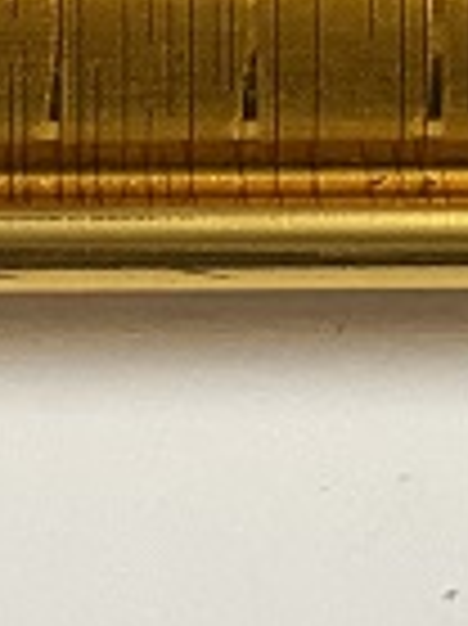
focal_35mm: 300
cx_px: -423
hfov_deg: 4.9
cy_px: -1090
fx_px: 5416
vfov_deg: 6.2
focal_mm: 6
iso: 160
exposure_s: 1/33
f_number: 2
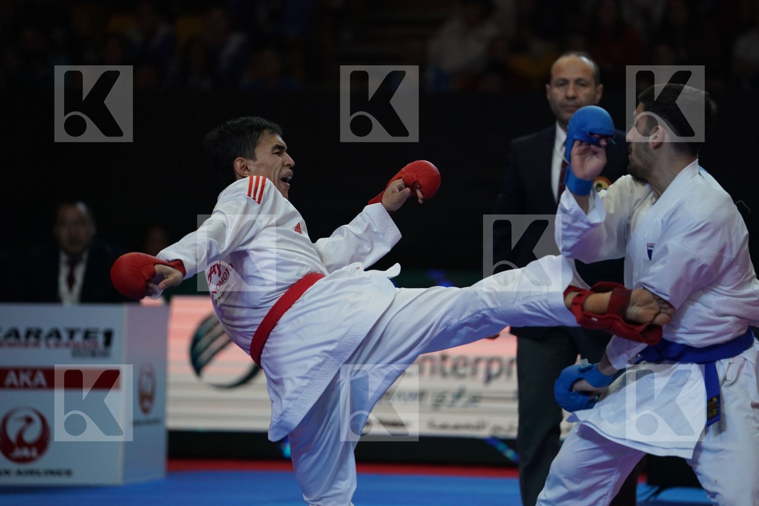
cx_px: 380
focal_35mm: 192
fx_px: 4048
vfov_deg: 7.2
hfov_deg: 10.7
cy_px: 253
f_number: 2.8
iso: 2500
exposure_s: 1/1000
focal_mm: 192
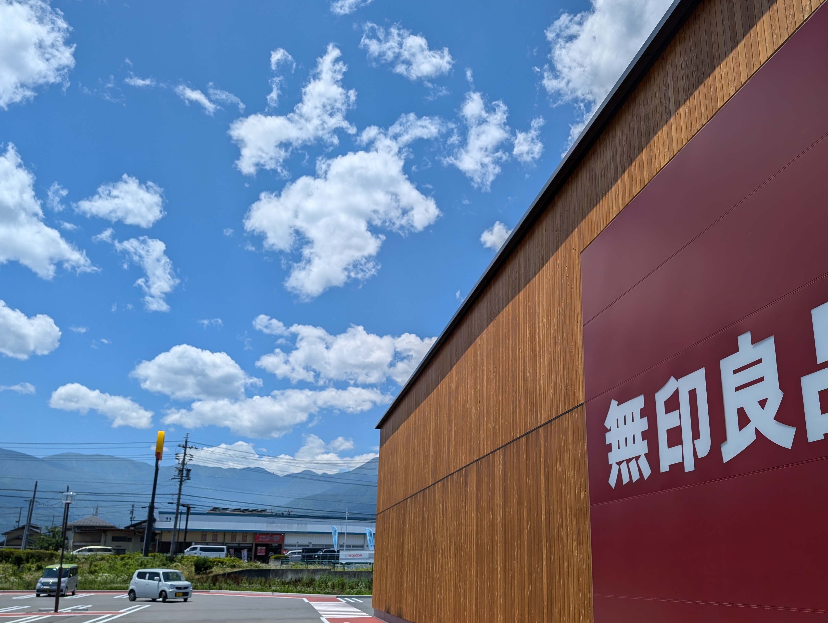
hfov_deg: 61.2
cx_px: 486
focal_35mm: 29
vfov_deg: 48.0
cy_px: 375
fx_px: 695
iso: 19
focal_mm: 6.9
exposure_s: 1/1938
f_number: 1.68
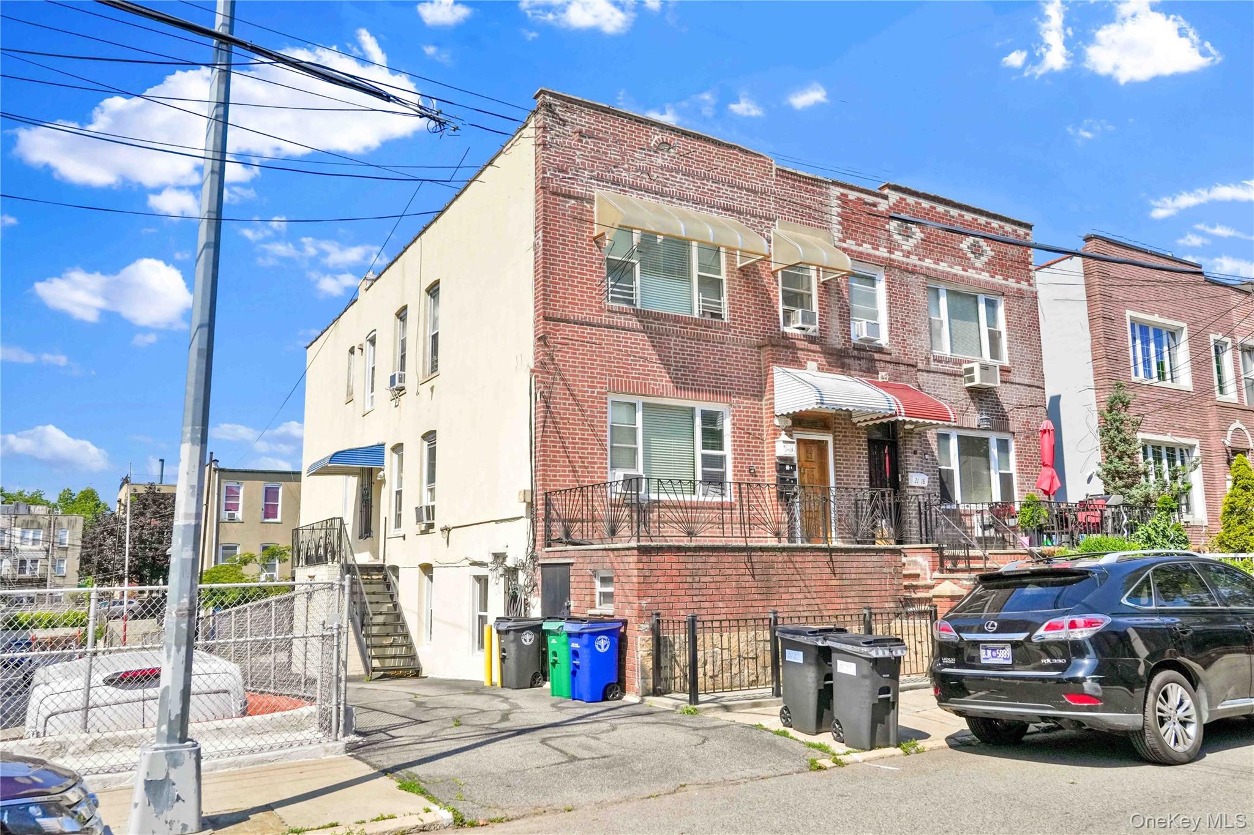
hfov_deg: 69.4
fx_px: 905
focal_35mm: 26
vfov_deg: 49.5
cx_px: 627
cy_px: 418
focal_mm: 26
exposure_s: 1/2500
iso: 1600
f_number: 7.1
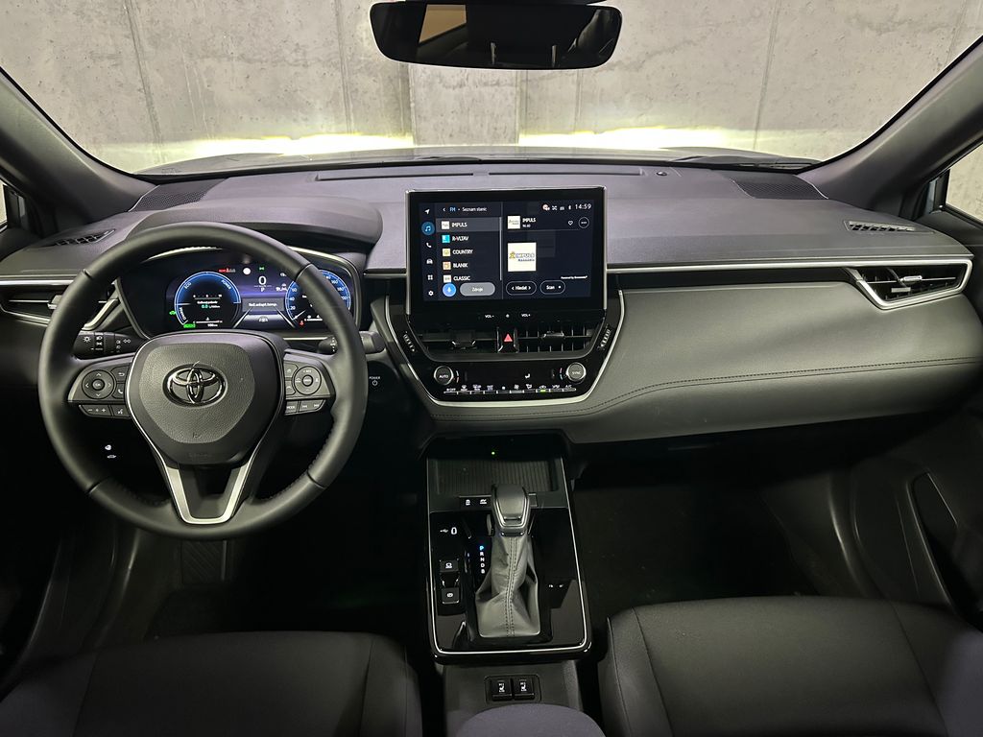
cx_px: 492
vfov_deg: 56.8
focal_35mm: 24
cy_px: 368
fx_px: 682
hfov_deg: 71.6
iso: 800
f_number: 1.78
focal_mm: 6.86
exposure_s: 1/33
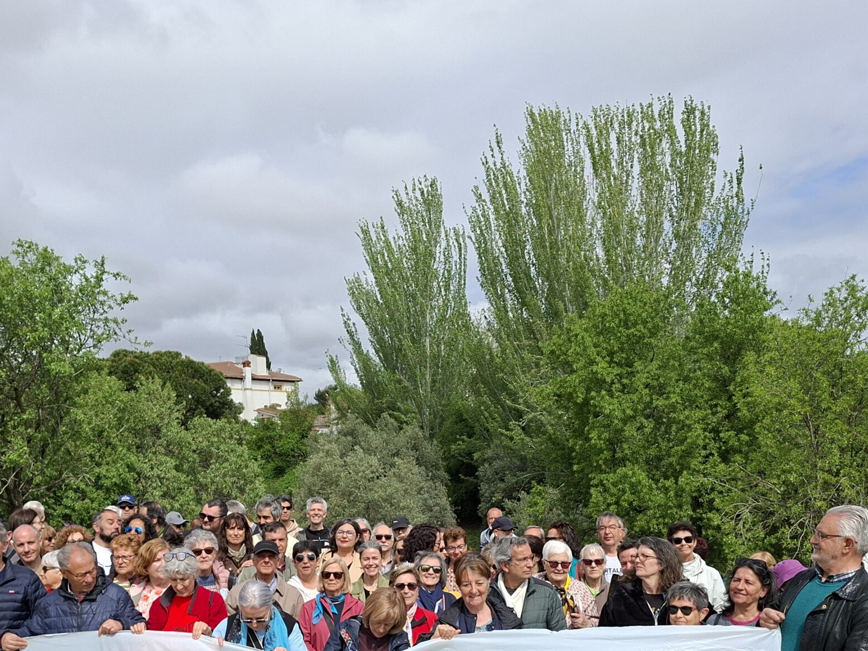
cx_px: 393
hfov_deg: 48.9
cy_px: 528
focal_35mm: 38
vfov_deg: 36.3
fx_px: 953
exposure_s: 1/2364
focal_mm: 5.54
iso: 50
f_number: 1.8
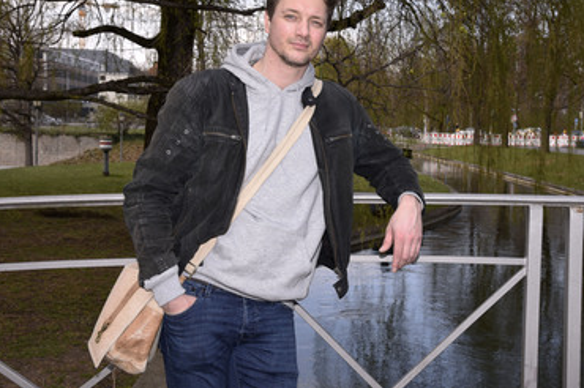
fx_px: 908
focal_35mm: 56
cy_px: 169
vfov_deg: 24.1
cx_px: 337
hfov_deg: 35.6
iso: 640
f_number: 11
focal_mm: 46
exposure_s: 1/160
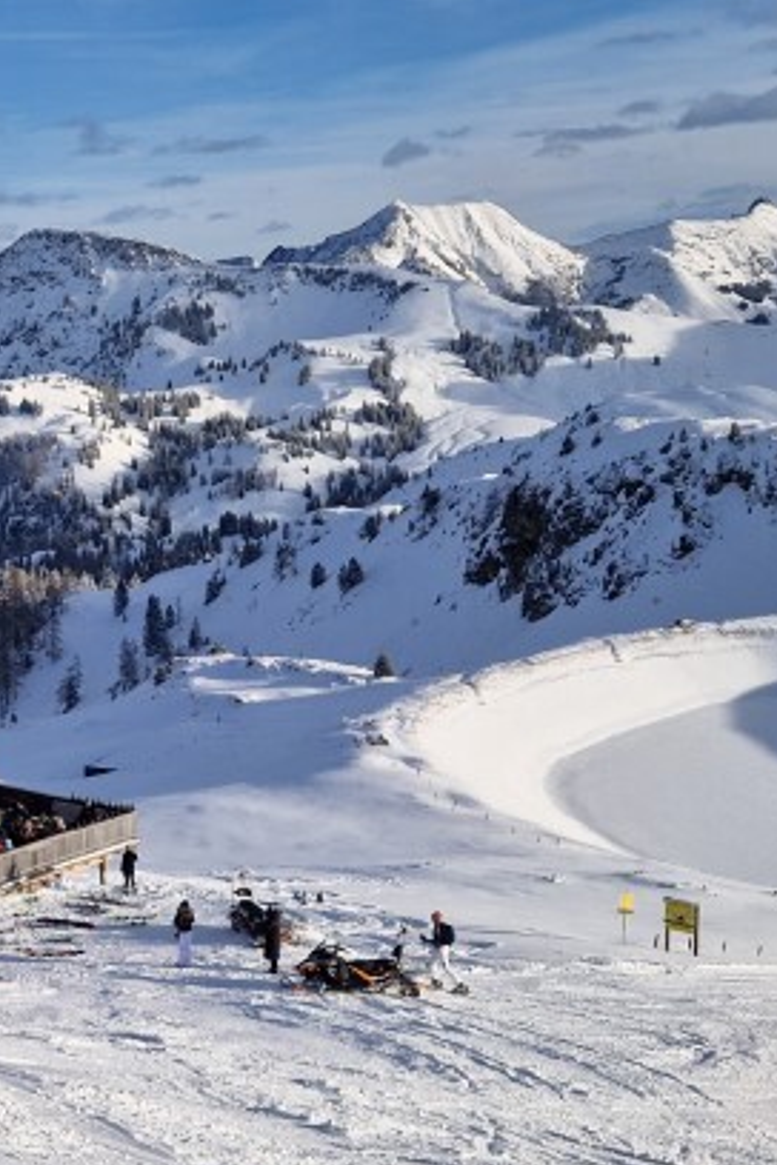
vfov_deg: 33.4
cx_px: 17
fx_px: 1942
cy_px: 591
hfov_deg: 21.9
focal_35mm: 60
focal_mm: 5.4
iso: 50
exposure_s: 1/2240
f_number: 1.8
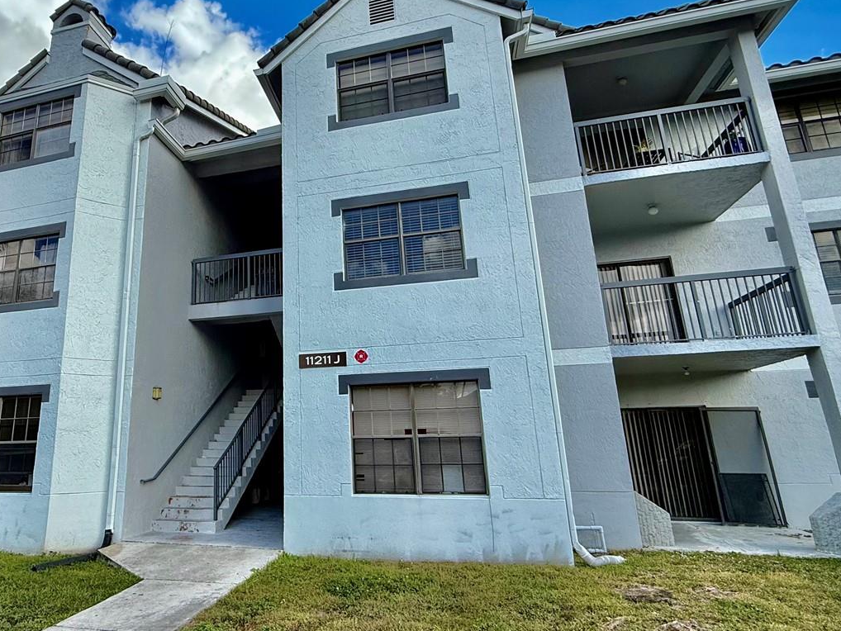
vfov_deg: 61.1
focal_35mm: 22
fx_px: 535
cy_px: 307
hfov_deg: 74.6
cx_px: 298
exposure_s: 1/901
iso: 50
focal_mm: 2.22
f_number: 2.2
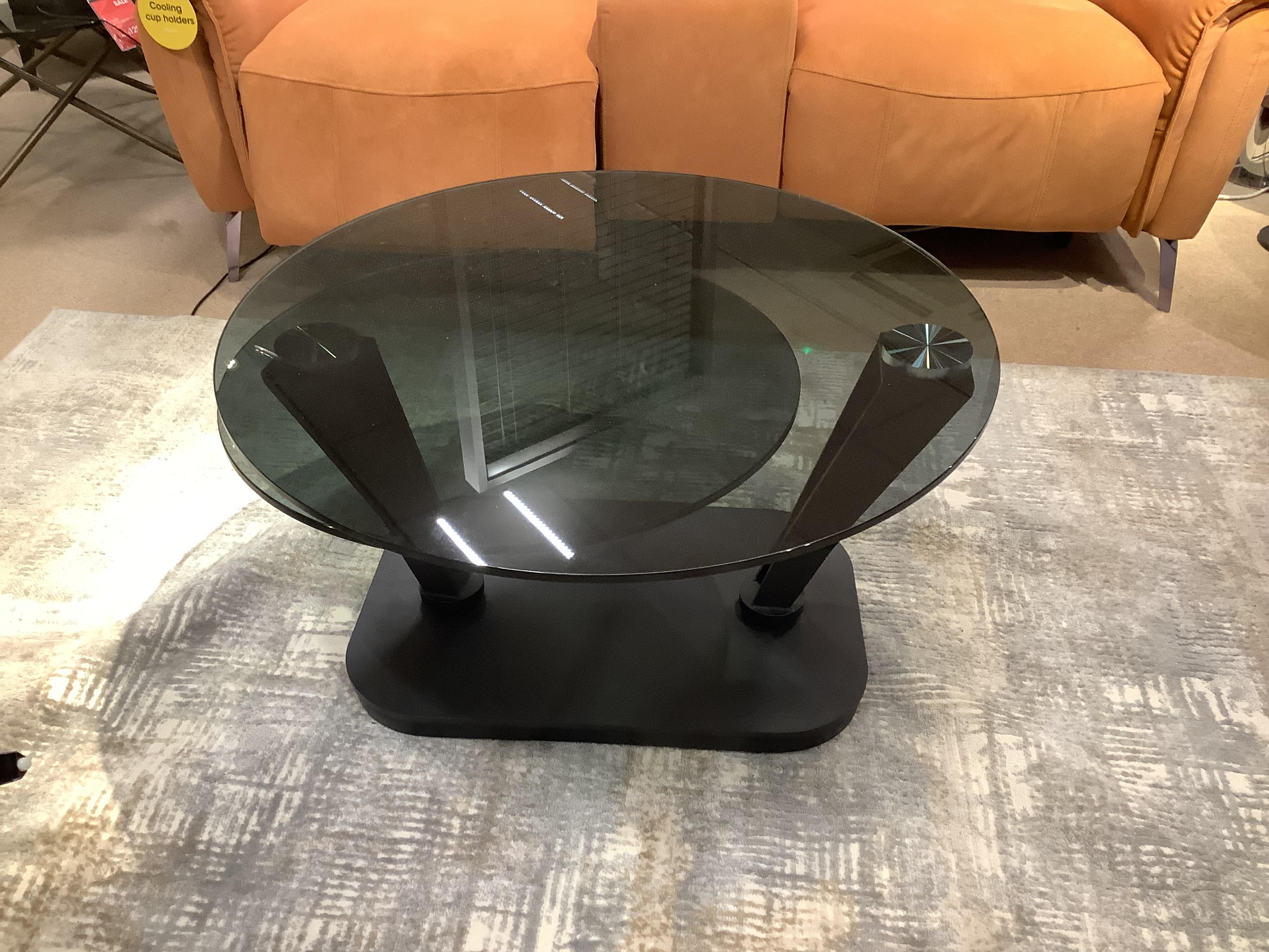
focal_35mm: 31
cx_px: 634
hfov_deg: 58.4
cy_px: 476
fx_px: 1136
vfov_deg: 45.4
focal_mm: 3.3
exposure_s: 1/50
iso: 200
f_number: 2.4
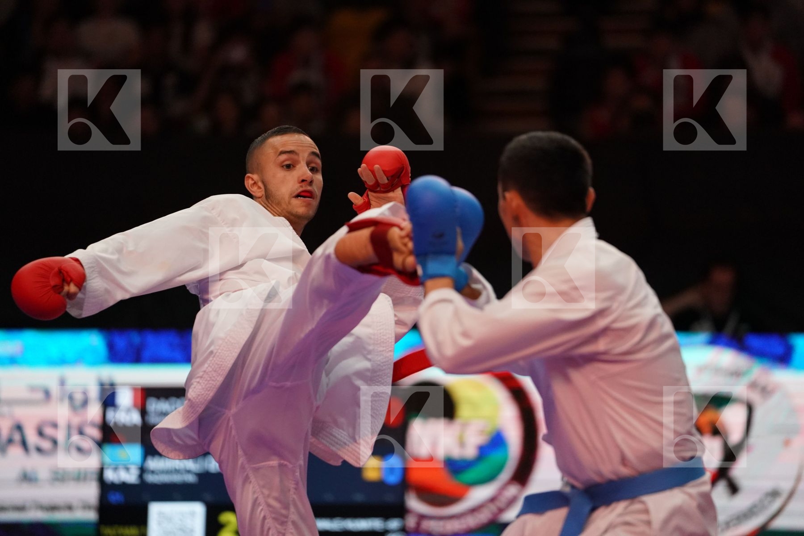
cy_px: 268
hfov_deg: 10.3
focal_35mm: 200
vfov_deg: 6.9
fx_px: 4466
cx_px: 402
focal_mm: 200
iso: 4000
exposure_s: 1/1000
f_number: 2.8
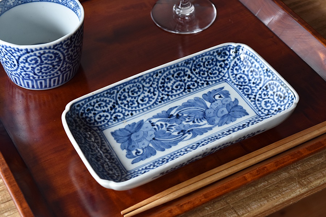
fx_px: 747
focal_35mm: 82
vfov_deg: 16.6
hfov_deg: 24.6
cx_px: 163
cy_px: 108
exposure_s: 1/8
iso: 400
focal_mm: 55
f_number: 7.1
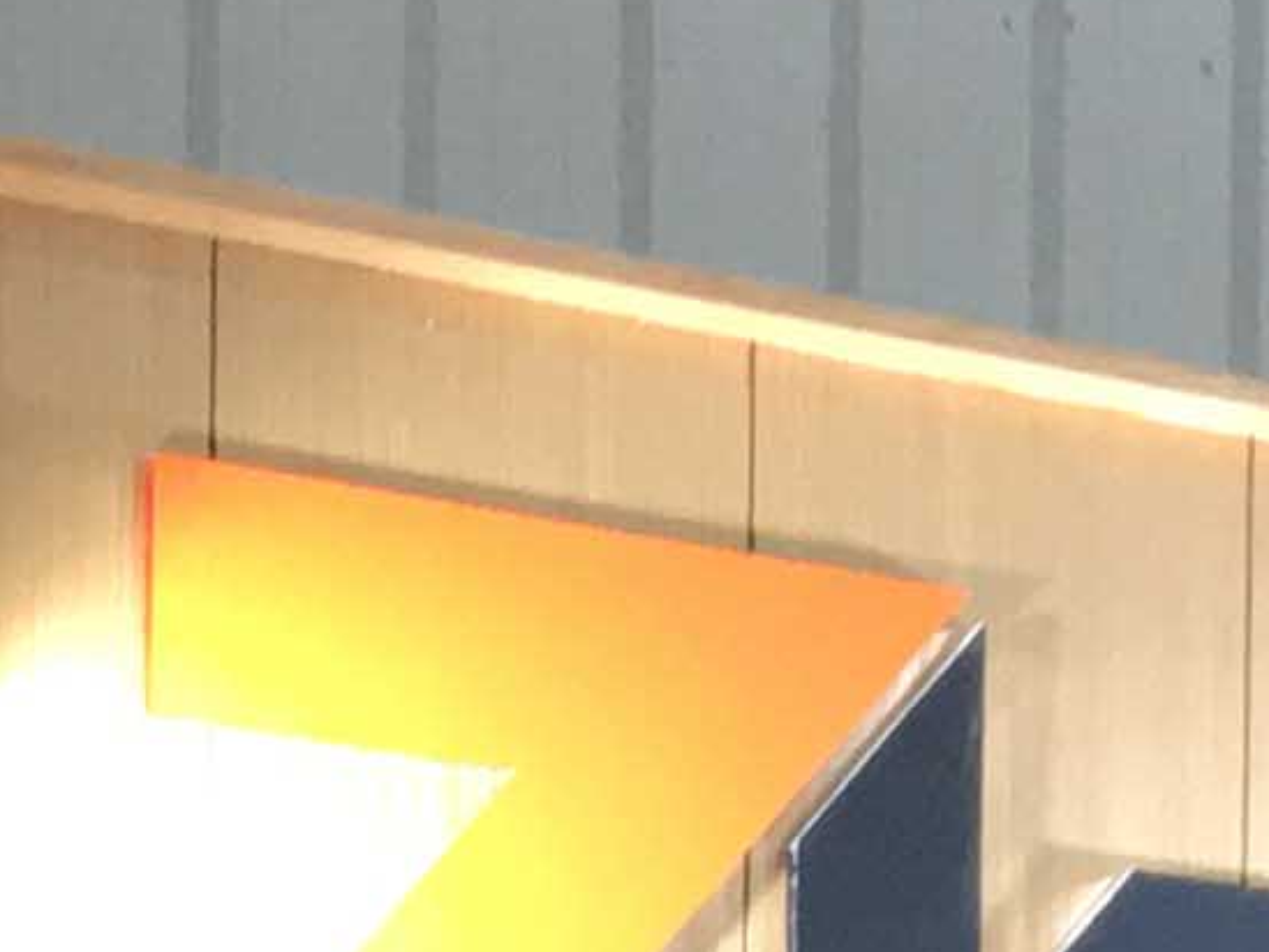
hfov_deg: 9.0
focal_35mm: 213
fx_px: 7810
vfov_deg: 6.1
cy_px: 3350
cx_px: -742
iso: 80
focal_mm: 4.15
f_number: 2.2
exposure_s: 1/33
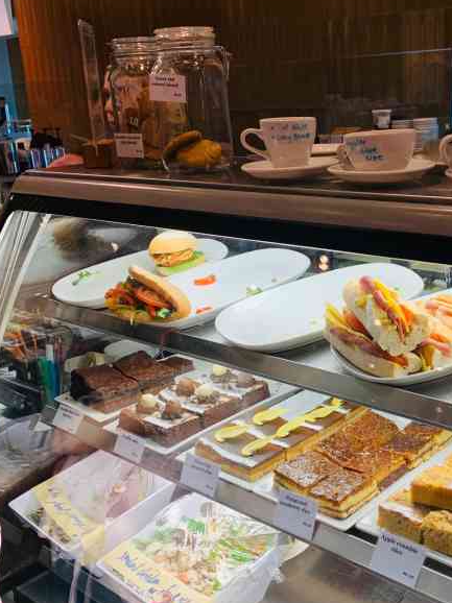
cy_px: 303
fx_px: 732
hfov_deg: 33.7
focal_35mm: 42
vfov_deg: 44.8
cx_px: 336
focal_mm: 4.25
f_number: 1.8
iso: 80
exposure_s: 1/100
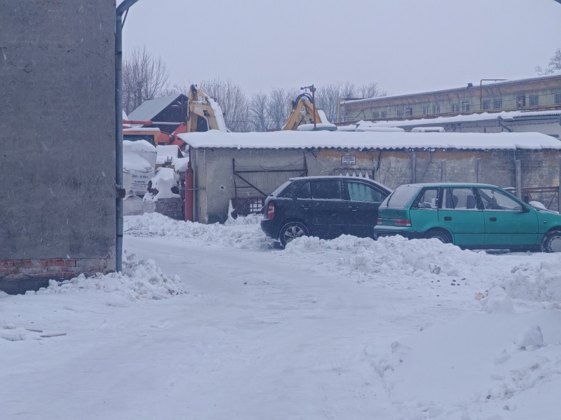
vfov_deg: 11.9
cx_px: 280
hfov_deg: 15.8
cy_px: 210
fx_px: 2026
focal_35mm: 125
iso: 100
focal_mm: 8.67
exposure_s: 1/100
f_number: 2.4
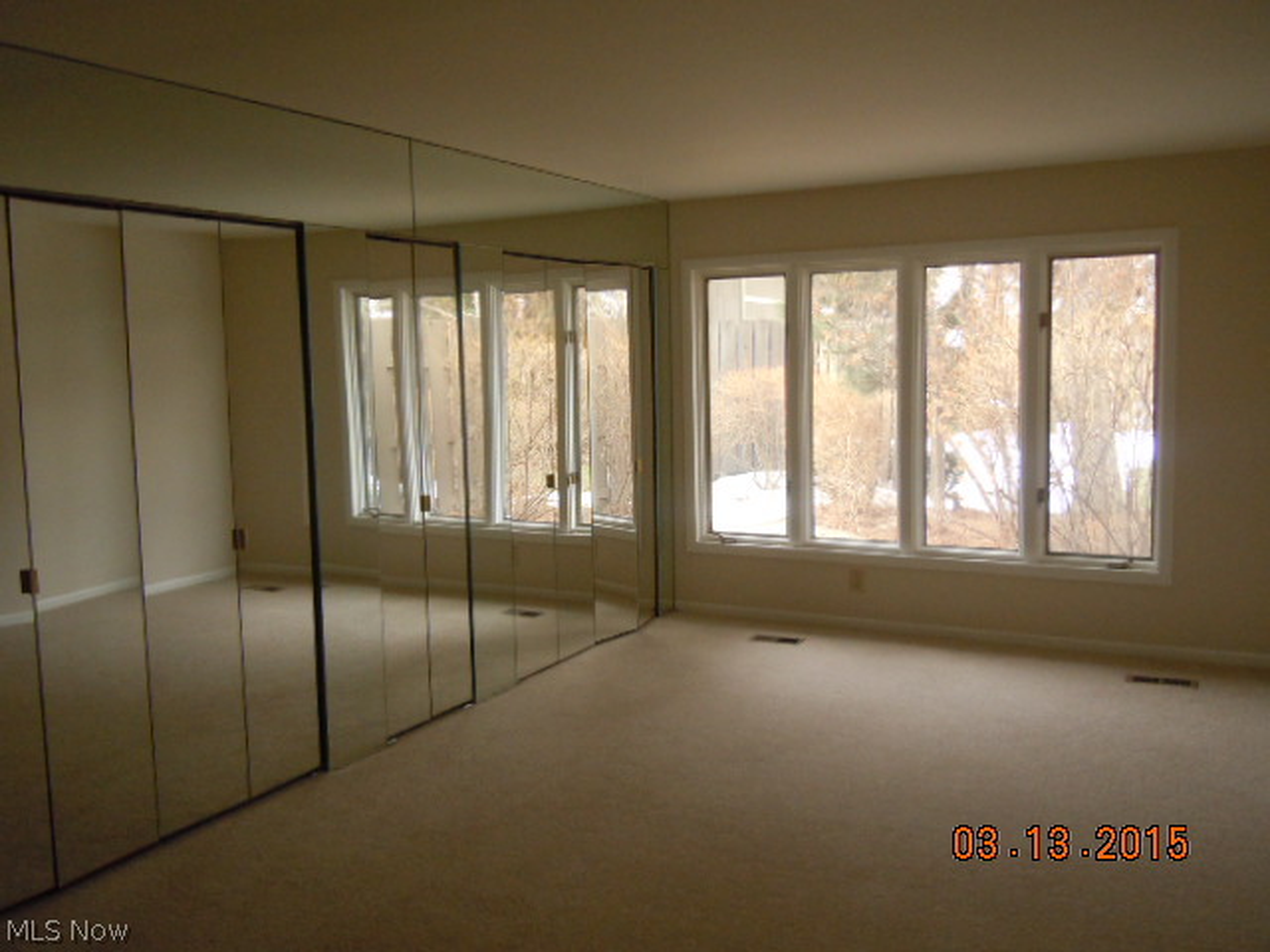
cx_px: 635
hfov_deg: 60.0
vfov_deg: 46.8
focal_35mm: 30
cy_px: 476
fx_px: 1101
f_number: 3.5
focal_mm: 5.4
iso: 400
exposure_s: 1/60
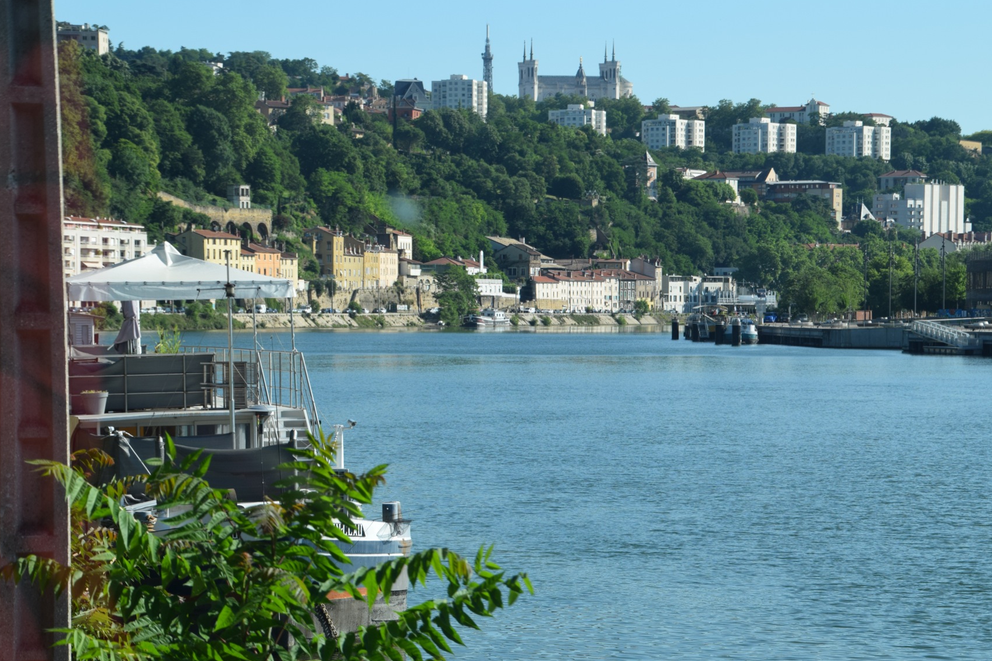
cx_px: 517
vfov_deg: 9.2
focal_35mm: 150
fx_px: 4121
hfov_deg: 13.7
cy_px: 358
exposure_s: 1/320
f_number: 9
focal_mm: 85
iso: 200
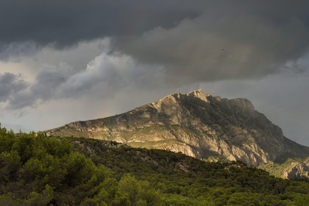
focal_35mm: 130
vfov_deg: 10.5
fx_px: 1116
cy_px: 103
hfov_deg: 15.8
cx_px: 154
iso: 400
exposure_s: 1/250
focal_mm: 130
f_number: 9
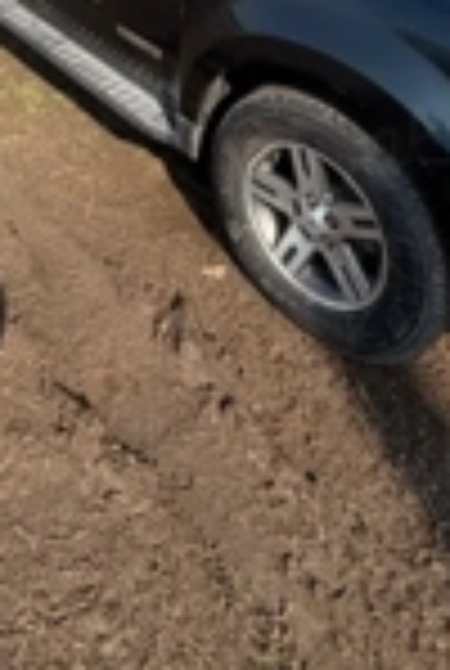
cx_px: 112
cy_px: -130
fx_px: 728
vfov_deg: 37.6
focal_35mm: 39
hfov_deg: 33.7
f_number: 2.2
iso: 32
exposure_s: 1/770
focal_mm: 2.22
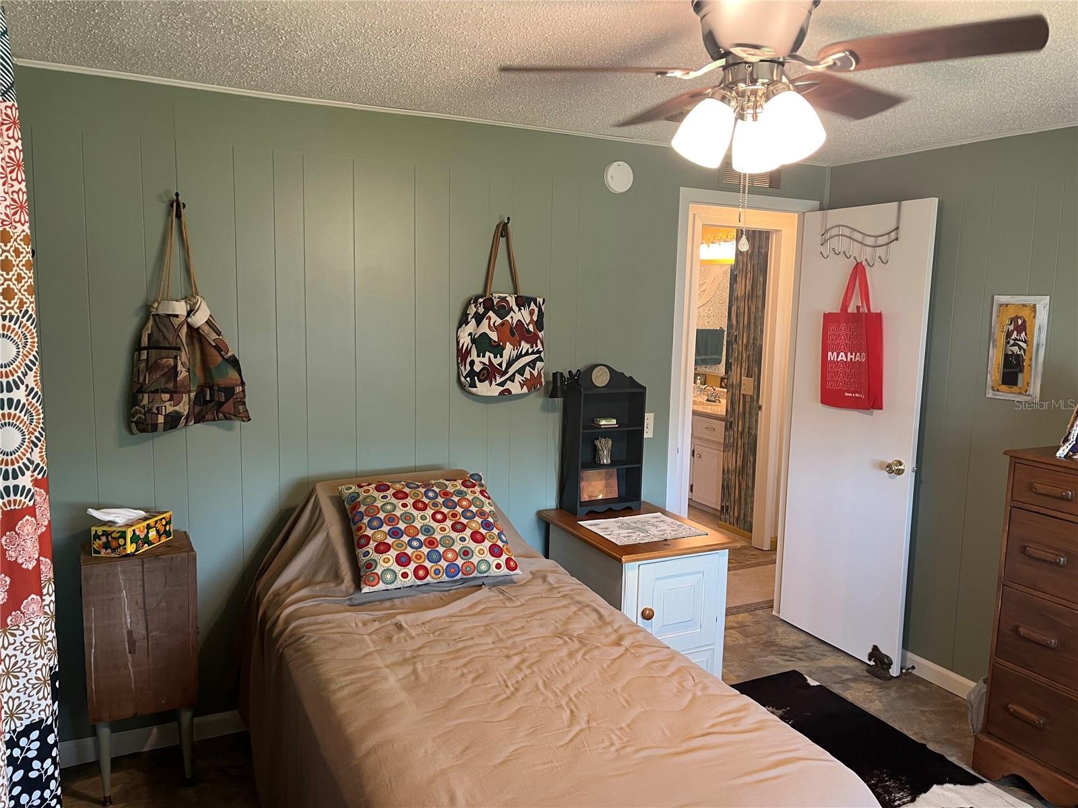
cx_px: 539
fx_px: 810
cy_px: 404
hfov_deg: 67.3
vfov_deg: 53.1
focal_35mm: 26
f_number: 1.6
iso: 160
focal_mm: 5.1
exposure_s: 1/60
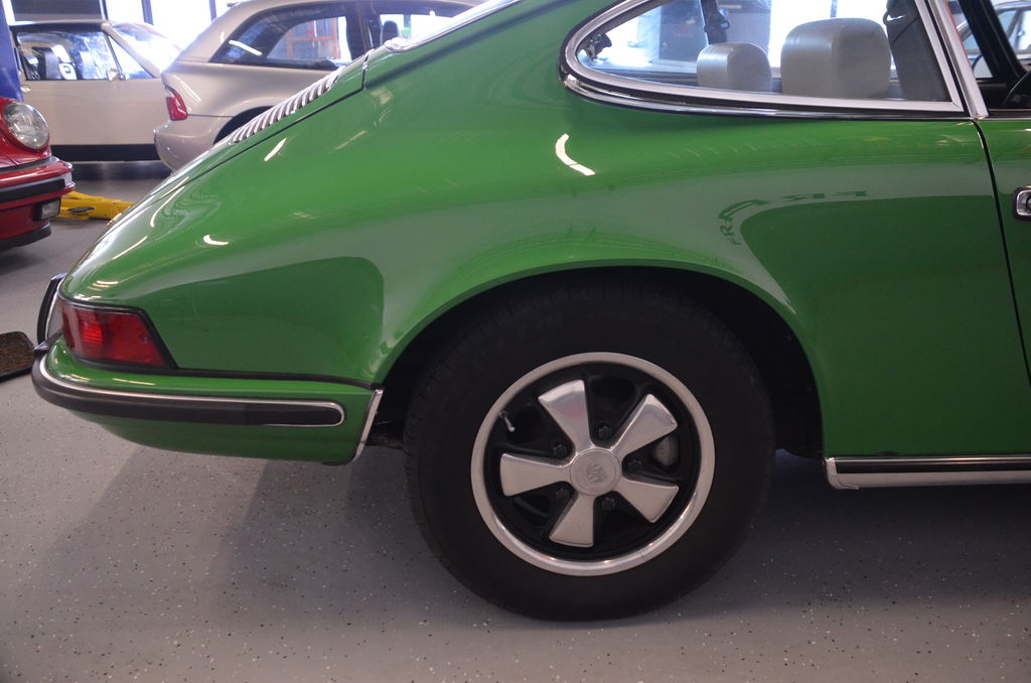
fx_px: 857
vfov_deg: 43.4
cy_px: 342
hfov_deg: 62.0
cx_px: 516
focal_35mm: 30
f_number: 3.5
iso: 1800
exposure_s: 1/30
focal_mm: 20
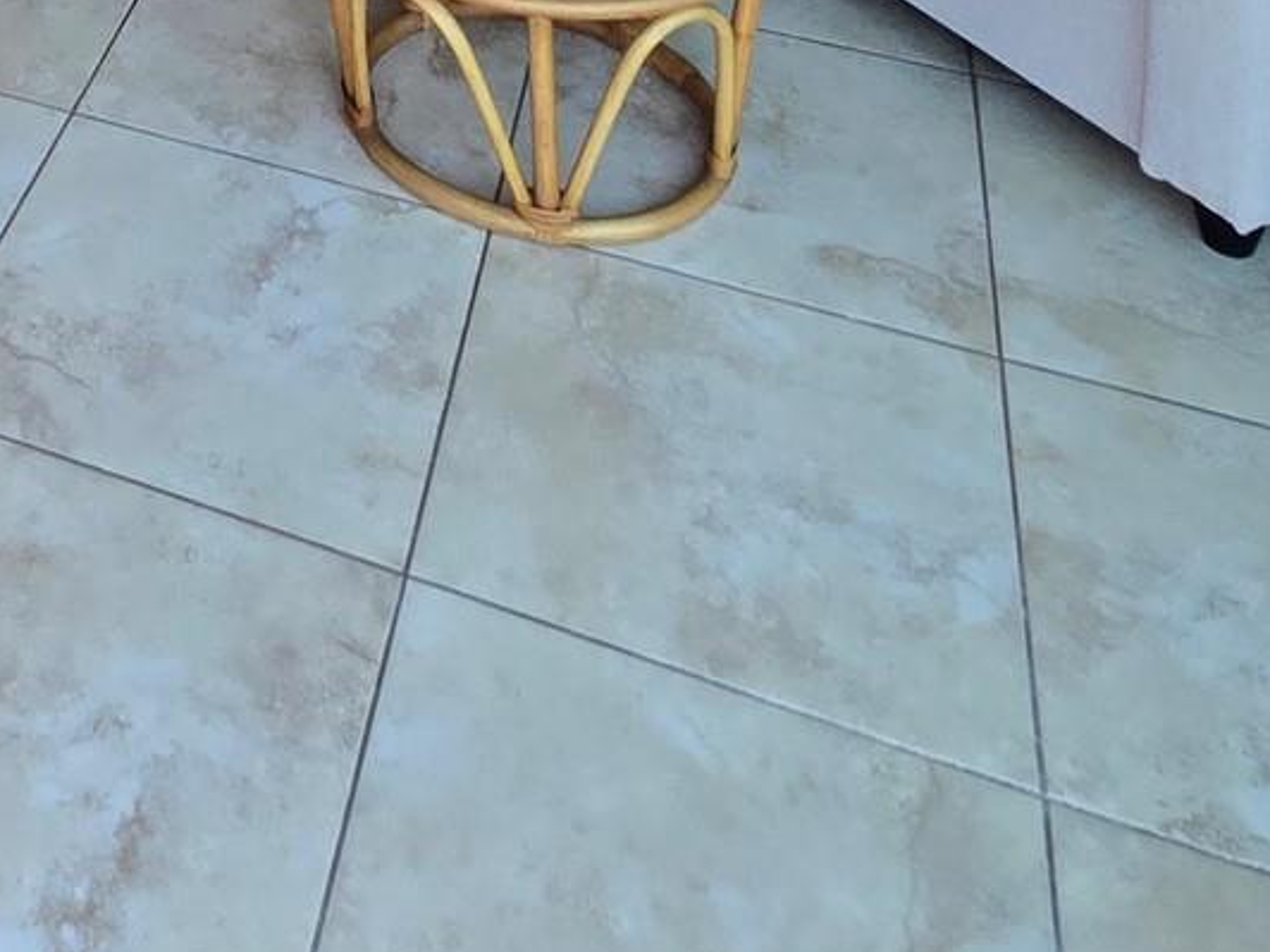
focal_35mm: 50
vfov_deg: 19.6
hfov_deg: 33.2
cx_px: -136
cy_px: -849
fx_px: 1834
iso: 125
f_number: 2.2
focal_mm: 2.2
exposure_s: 1/60
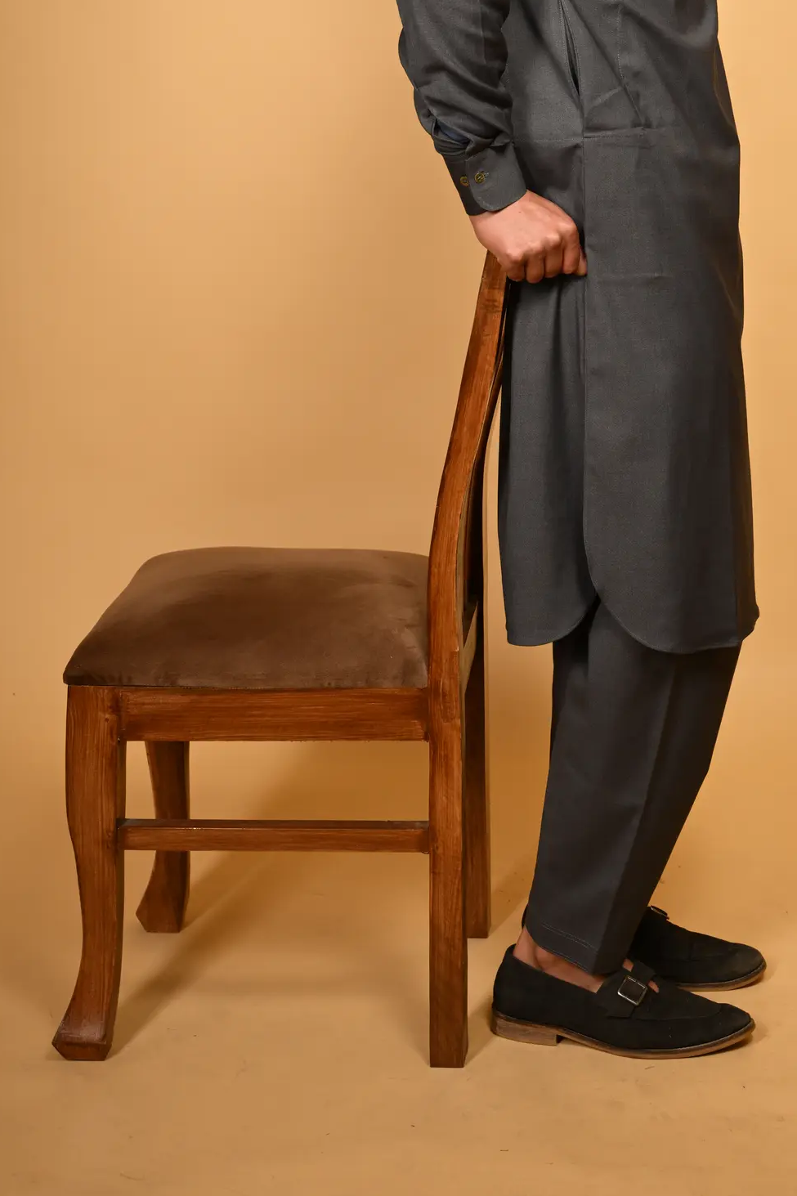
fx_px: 2259
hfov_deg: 19.8
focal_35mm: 68
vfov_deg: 28.9
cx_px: 619
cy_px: 216
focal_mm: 39
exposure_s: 1/200
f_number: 6.3
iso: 160
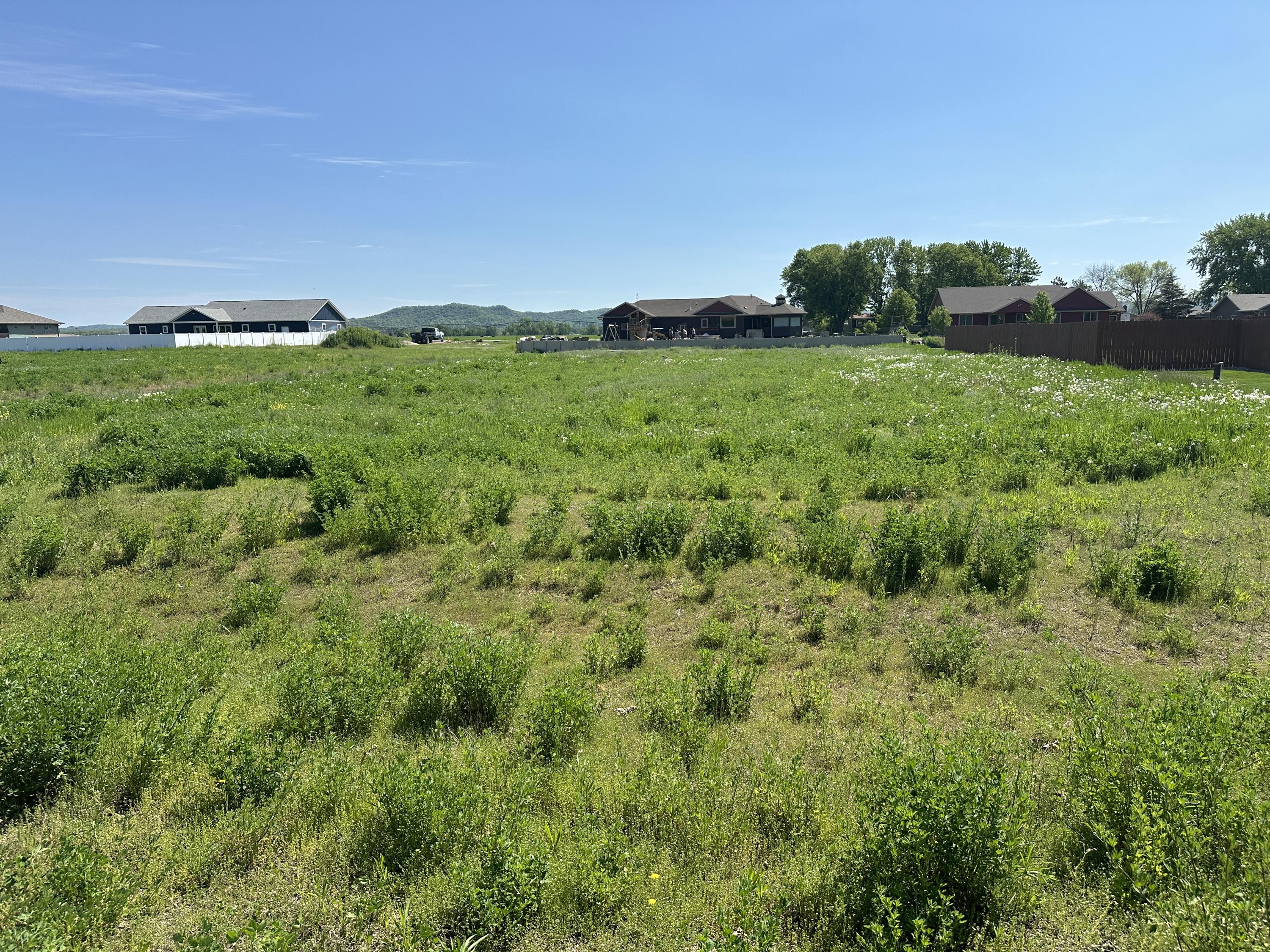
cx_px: 635
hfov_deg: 71.6
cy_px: 476
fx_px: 881
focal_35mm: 24
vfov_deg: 56.8
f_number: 1.78
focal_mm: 6.86
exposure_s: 1/5263
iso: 80
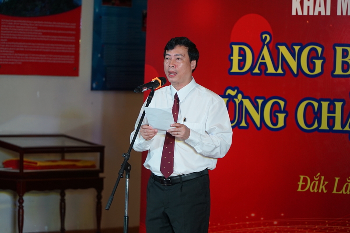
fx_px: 1526
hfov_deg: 13.1
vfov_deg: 8.7
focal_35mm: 157
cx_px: 175
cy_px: 116
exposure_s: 1/160
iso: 500
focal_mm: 105
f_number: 4
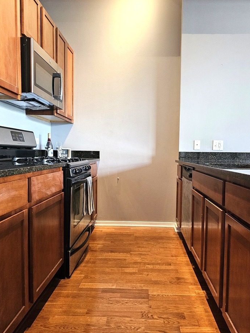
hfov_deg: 51.3
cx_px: 138
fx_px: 260
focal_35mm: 27
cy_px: 166
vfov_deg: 65.3
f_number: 1.7
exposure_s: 1/120
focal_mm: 6.3
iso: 640
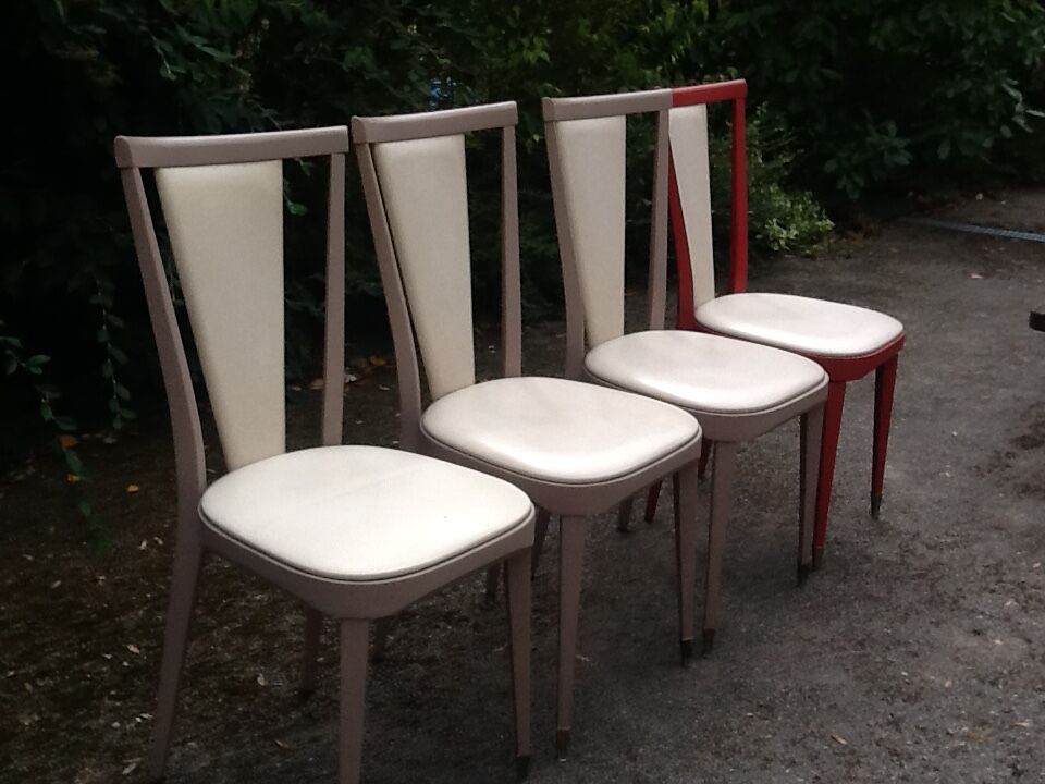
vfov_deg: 32.9
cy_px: 392
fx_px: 1328
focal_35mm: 44
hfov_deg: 42.9
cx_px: 522
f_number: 2.4
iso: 40
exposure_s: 1/923
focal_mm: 2.03
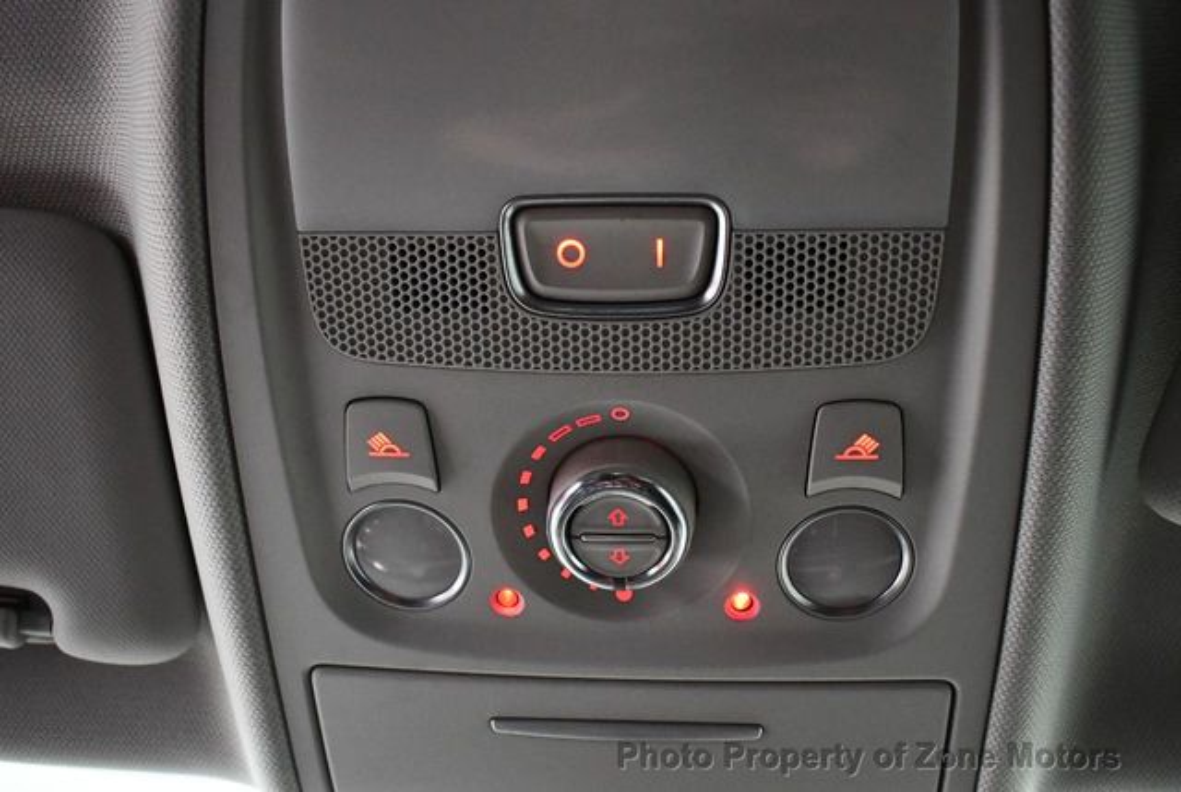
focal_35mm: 36
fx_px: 1183
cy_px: 396
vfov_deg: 37.0
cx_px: 590
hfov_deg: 53.1
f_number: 3.5
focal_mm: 18
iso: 4500
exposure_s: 1/60
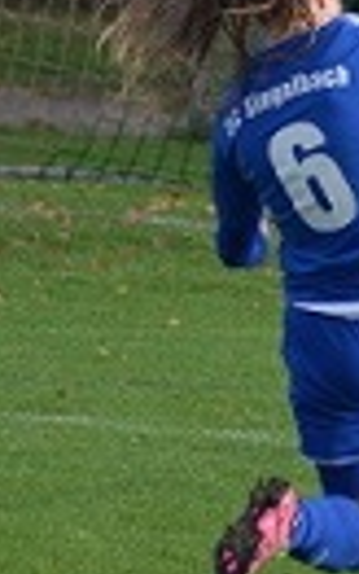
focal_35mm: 923
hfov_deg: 1.4
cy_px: -26
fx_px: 14433
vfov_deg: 2.3
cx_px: 407
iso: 560
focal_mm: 155
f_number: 5
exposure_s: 1/1000
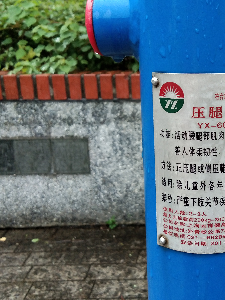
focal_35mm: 53
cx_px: 195
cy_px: 155
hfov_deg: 26.7
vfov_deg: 36.2
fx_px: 459
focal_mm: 3.69
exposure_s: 1/50
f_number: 2.2
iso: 250
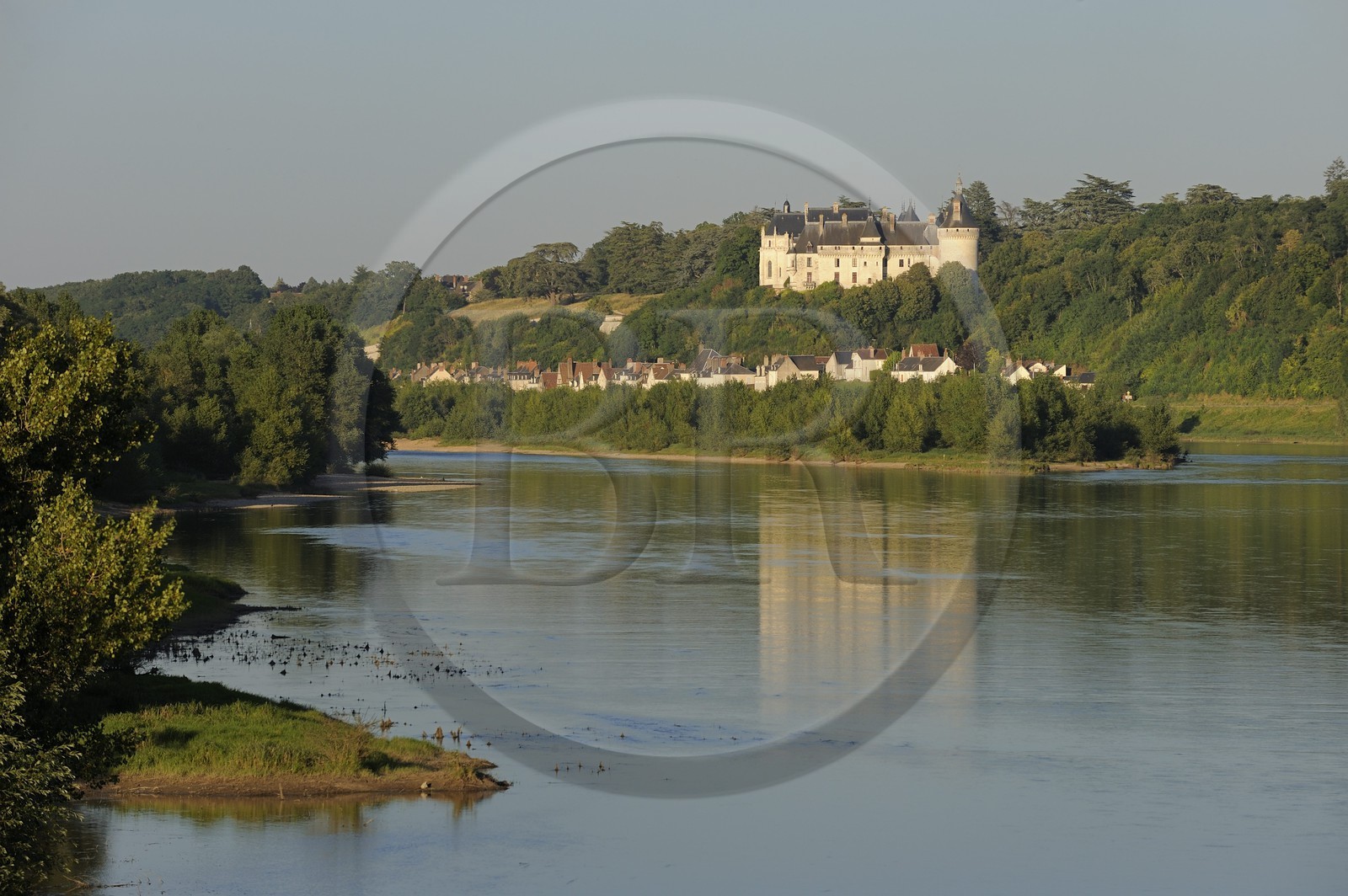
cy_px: 448
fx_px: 7483
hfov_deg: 10.3
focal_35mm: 200
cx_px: 674
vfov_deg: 6.9
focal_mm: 200
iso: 200
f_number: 9
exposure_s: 1/320
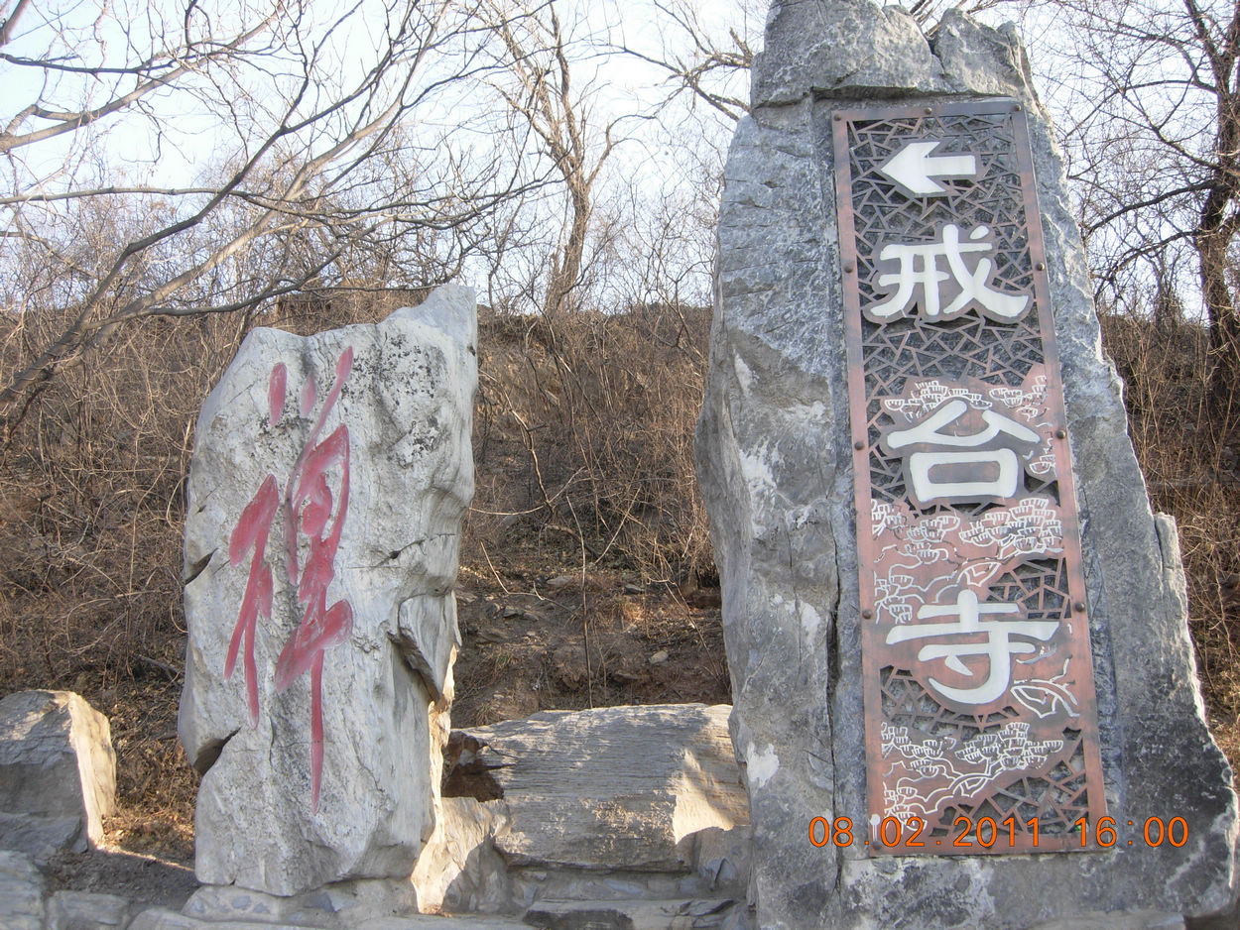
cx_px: 620
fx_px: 1290
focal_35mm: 36
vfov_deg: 39.7
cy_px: 465
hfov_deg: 51.3
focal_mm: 7.5
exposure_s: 1/114
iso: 50
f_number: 3.4
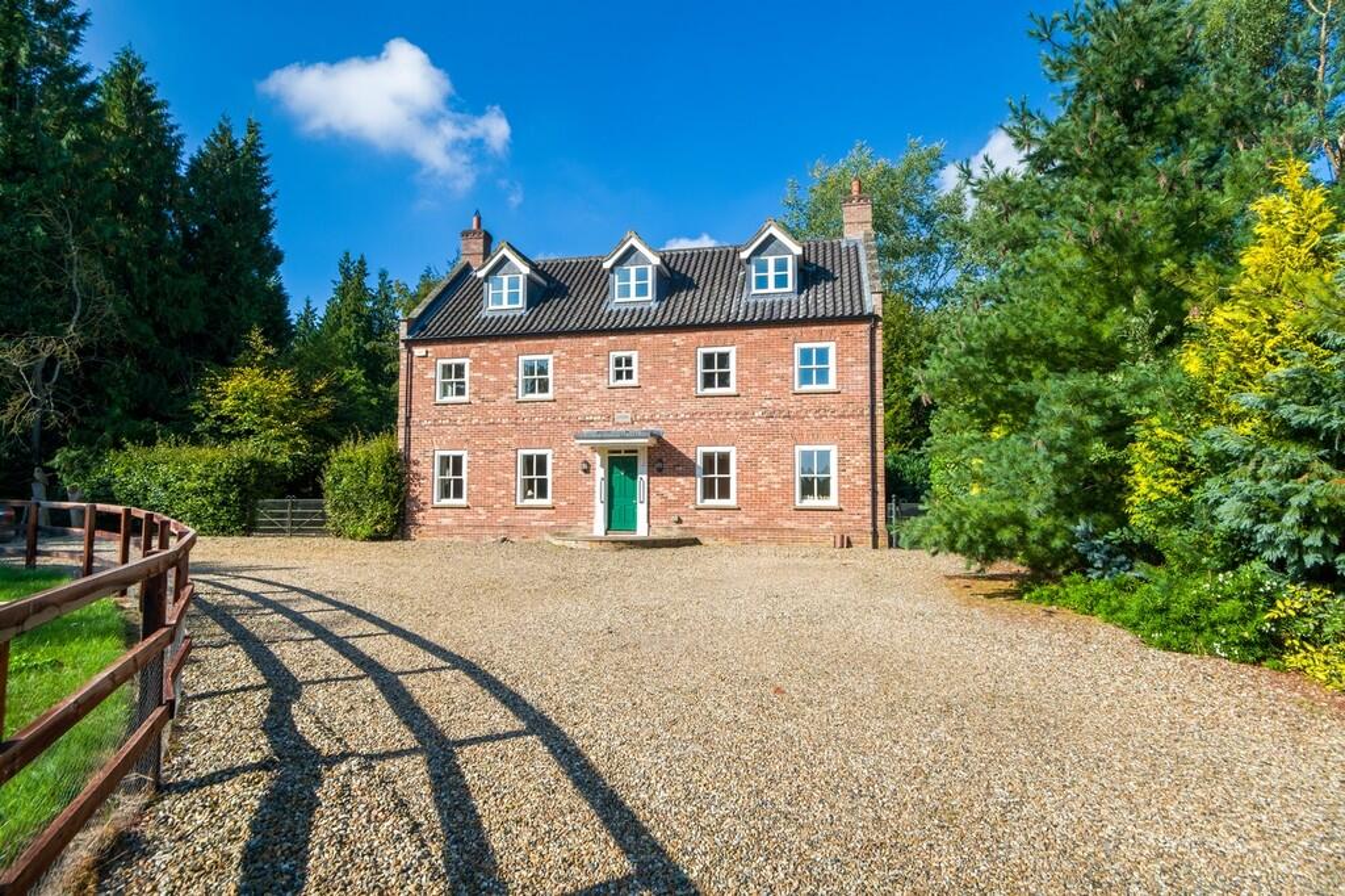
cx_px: 672
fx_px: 672
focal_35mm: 18
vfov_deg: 67.3
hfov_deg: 90.0
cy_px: 448
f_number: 10
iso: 160
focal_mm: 12
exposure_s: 1/160
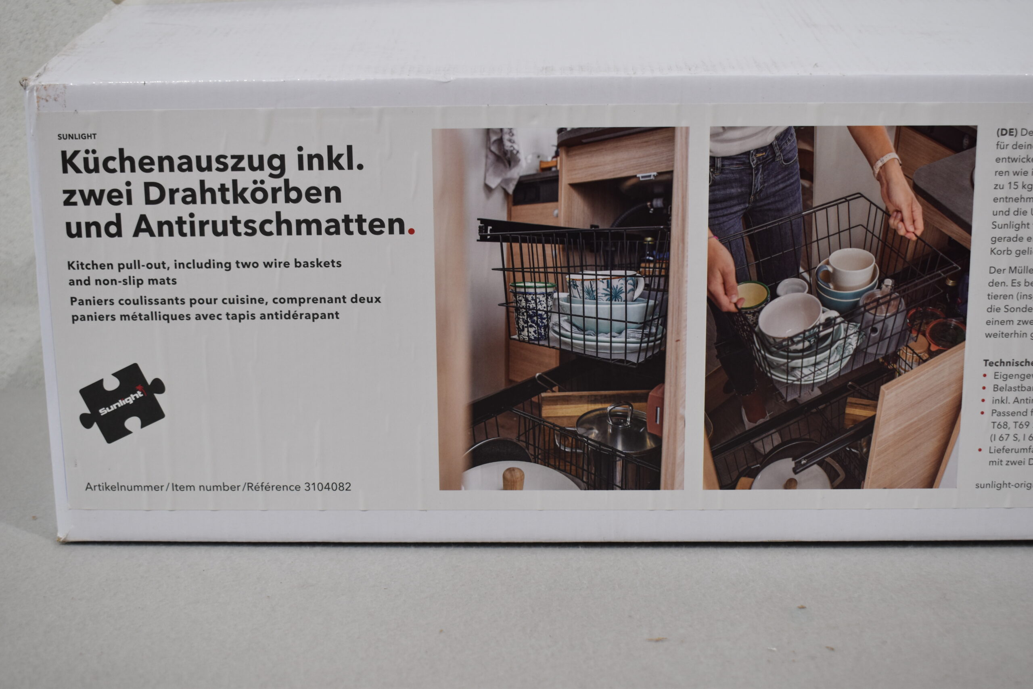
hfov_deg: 45.0
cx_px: 516
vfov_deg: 30.9
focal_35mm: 44
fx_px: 1248
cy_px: 344
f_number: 5.6
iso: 400
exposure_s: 1/125
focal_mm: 29
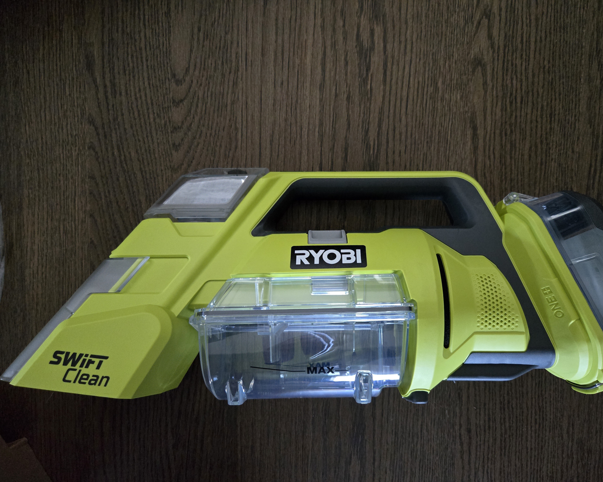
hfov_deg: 70.2
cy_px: 241
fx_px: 428
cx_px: 320
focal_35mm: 24
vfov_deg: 58.8
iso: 2000
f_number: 1.8
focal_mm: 5.4
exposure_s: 1/100
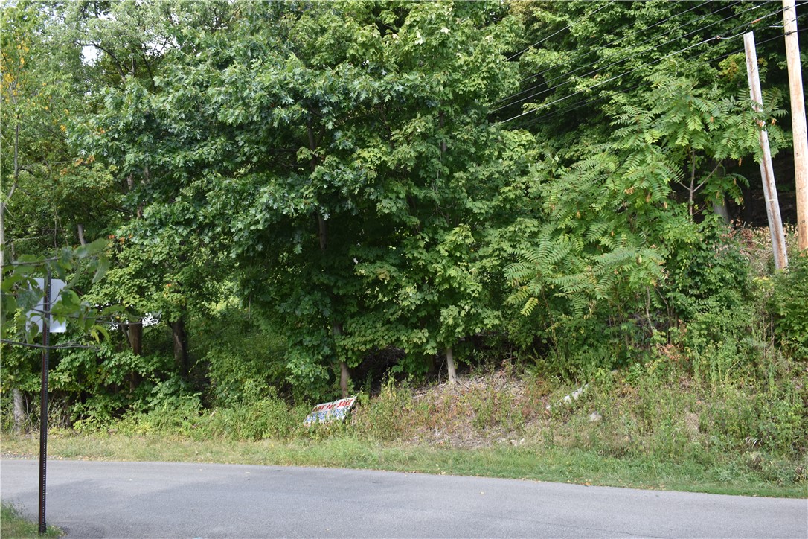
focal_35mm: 36
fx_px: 808
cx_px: 404
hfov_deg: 53.1
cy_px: 270
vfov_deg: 36.9
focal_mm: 24
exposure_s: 1/250
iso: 320
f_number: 5.6
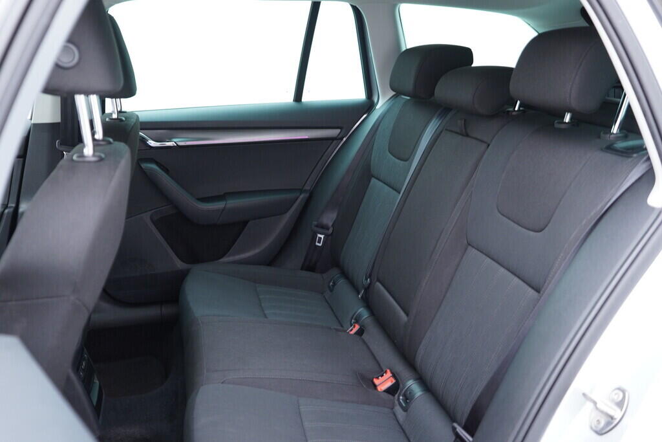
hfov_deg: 53.1
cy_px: 221
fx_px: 662
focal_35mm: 36
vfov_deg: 36.9
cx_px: 331
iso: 400
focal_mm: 24
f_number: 2.8
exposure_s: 1/40
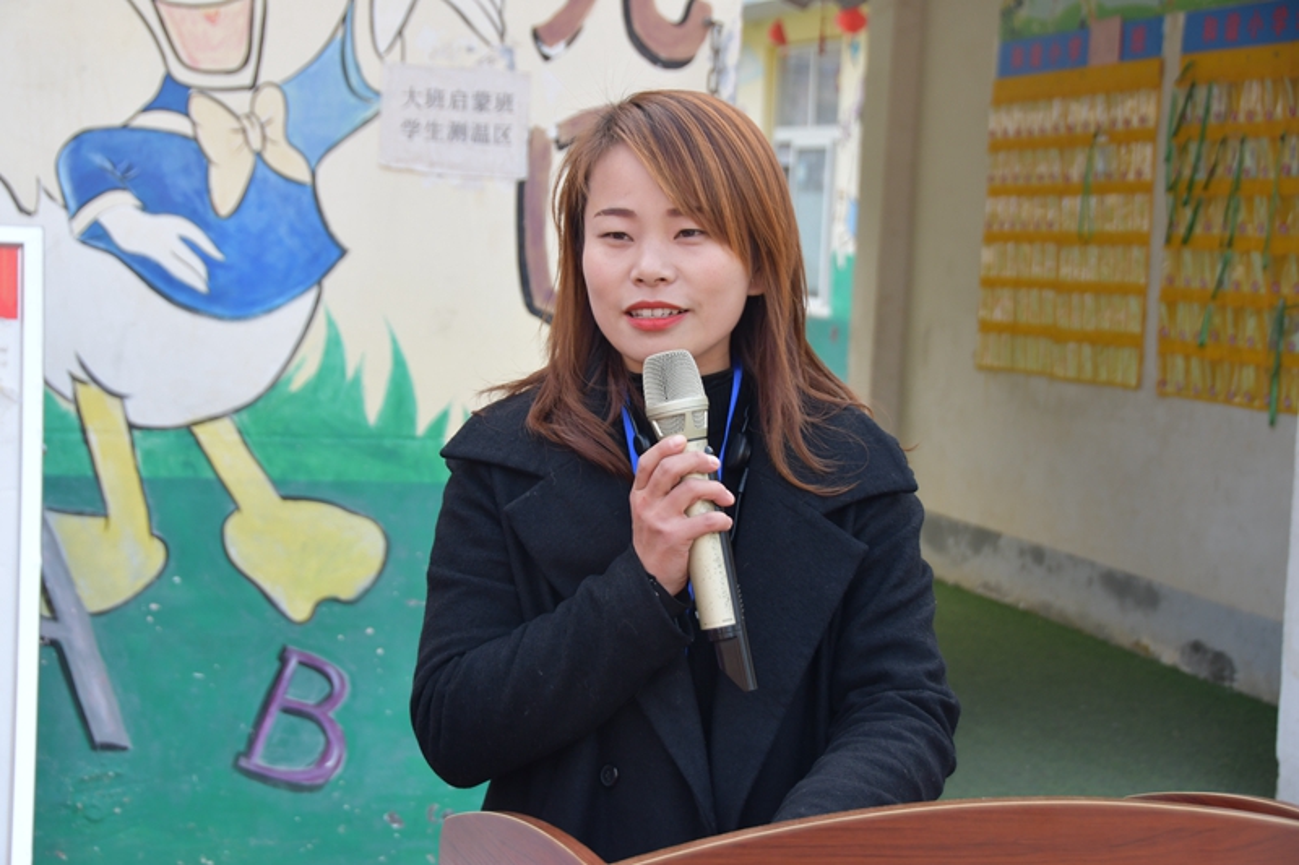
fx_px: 2597
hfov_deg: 28.1
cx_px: 650
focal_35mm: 72
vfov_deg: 18.9
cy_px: 432
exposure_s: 1/250
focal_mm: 48
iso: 400
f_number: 5.6
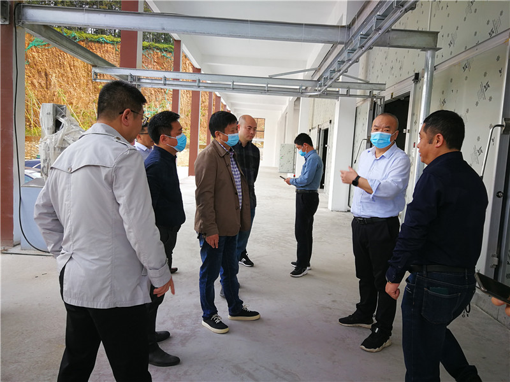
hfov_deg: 65.3
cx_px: 255
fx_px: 398
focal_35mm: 27
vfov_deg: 51.4
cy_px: 191
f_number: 2.2
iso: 50
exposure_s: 1/167
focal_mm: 3.95
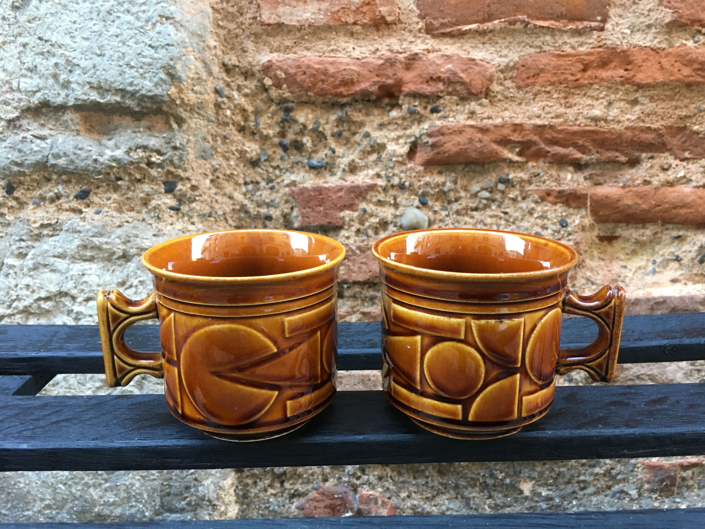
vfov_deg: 48.2
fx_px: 591
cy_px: 264
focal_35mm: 29
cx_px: 352
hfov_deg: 61.7
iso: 200
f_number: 2.2
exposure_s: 1/33
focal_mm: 4.15
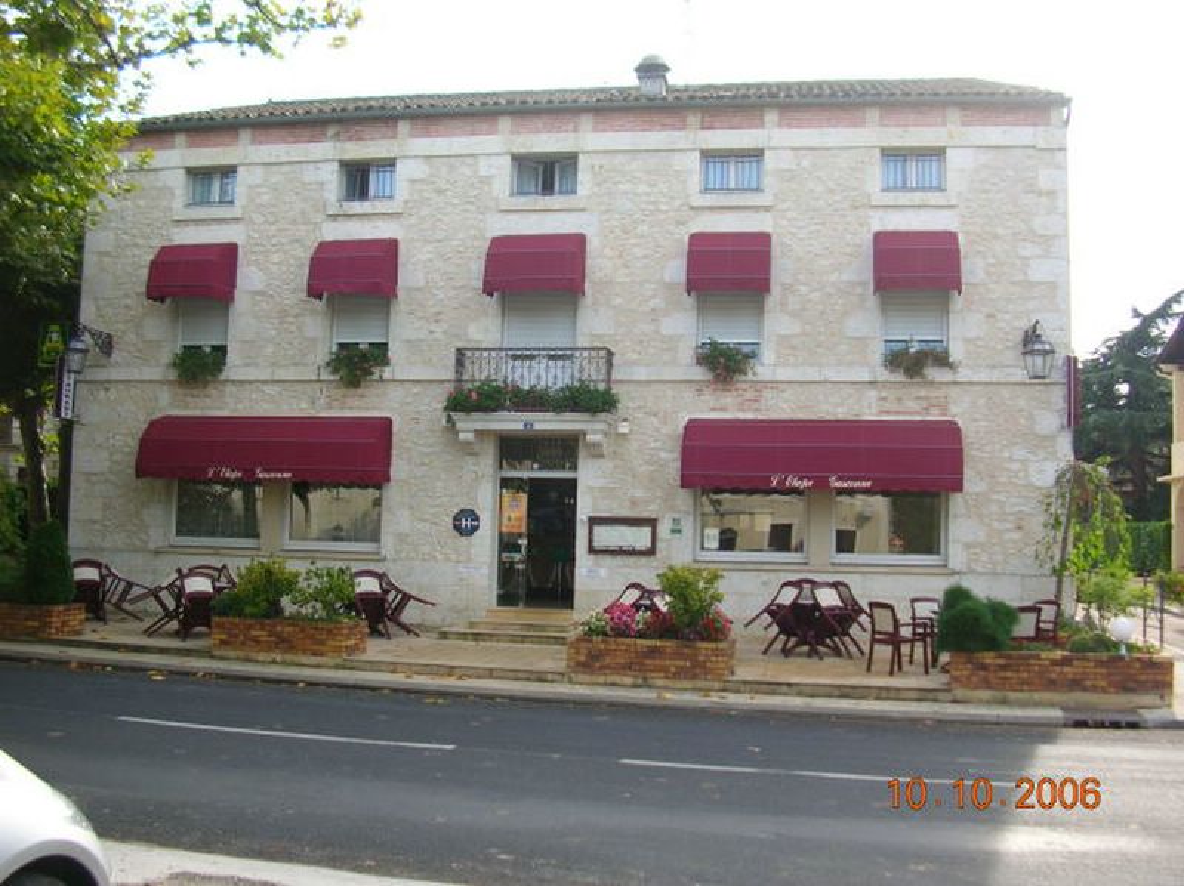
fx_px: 1196
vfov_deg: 40.7
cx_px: 592
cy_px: 443
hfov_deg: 52.7
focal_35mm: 35
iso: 50
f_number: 2.8
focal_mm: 5.8
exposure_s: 1/284
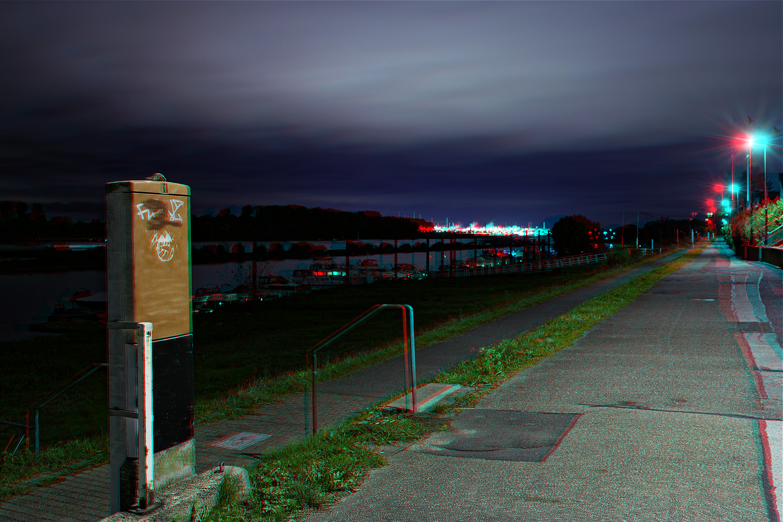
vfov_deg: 43.6
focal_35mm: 30
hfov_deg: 61.9
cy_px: 261
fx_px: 652
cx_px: 392
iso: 100
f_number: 5.6
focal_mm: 20
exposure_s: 20
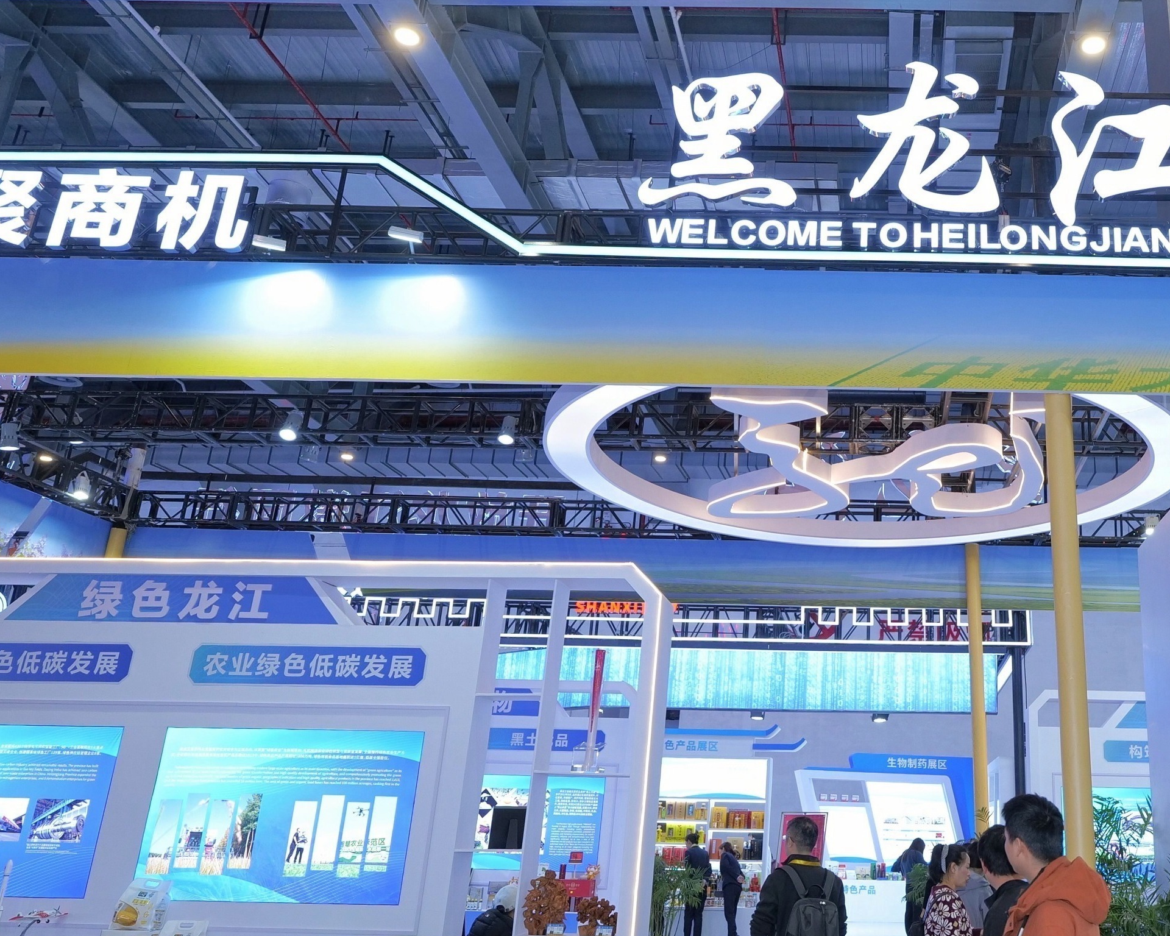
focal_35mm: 32
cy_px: 410
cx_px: 884
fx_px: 1108
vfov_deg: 45.7
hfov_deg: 53.1
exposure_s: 1/200
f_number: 4
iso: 1000
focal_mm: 16
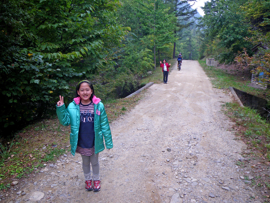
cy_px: 102
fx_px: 218
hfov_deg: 63.4
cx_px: 135
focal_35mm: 28
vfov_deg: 49.7
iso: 100
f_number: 3.5
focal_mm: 5
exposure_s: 1/50
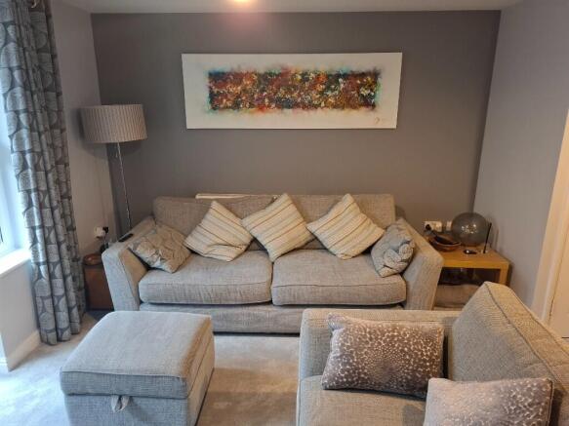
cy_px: 213
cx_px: 284
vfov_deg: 58.9
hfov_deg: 73.9
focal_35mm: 23
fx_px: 378
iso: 320
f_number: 1.8
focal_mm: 5.54
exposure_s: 1/30
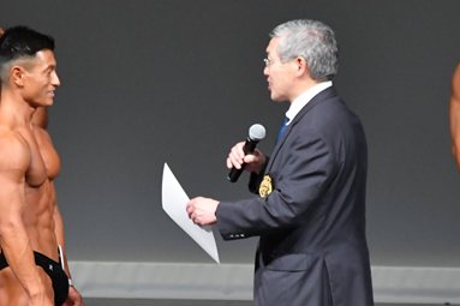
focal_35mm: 758
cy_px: 262
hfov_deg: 2.7
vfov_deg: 1.8
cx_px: 177
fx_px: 9681
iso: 5000
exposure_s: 1/400
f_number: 5.6
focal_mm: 250
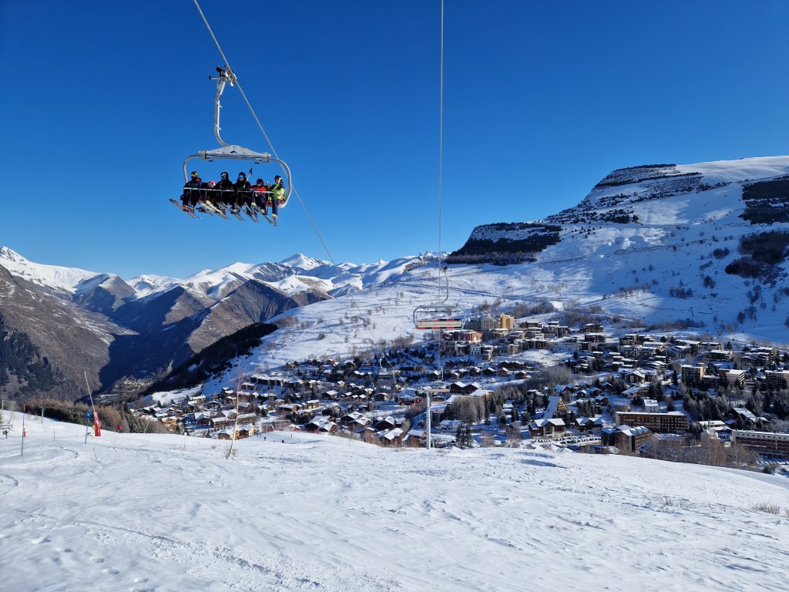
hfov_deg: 73.9
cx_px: 394
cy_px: 296
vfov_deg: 58.9
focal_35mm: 23
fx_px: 524
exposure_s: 1/2760
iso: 50
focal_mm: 5.4
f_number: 1.8
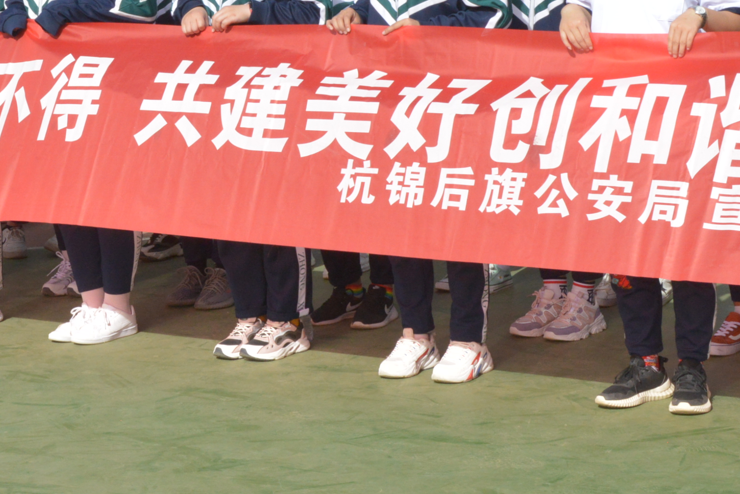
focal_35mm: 115
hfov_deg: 17.7
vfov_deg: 11.8
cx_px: 212
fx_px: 2364
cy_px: -38
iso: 3200
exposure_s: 1/1250
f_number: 18
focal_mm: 48
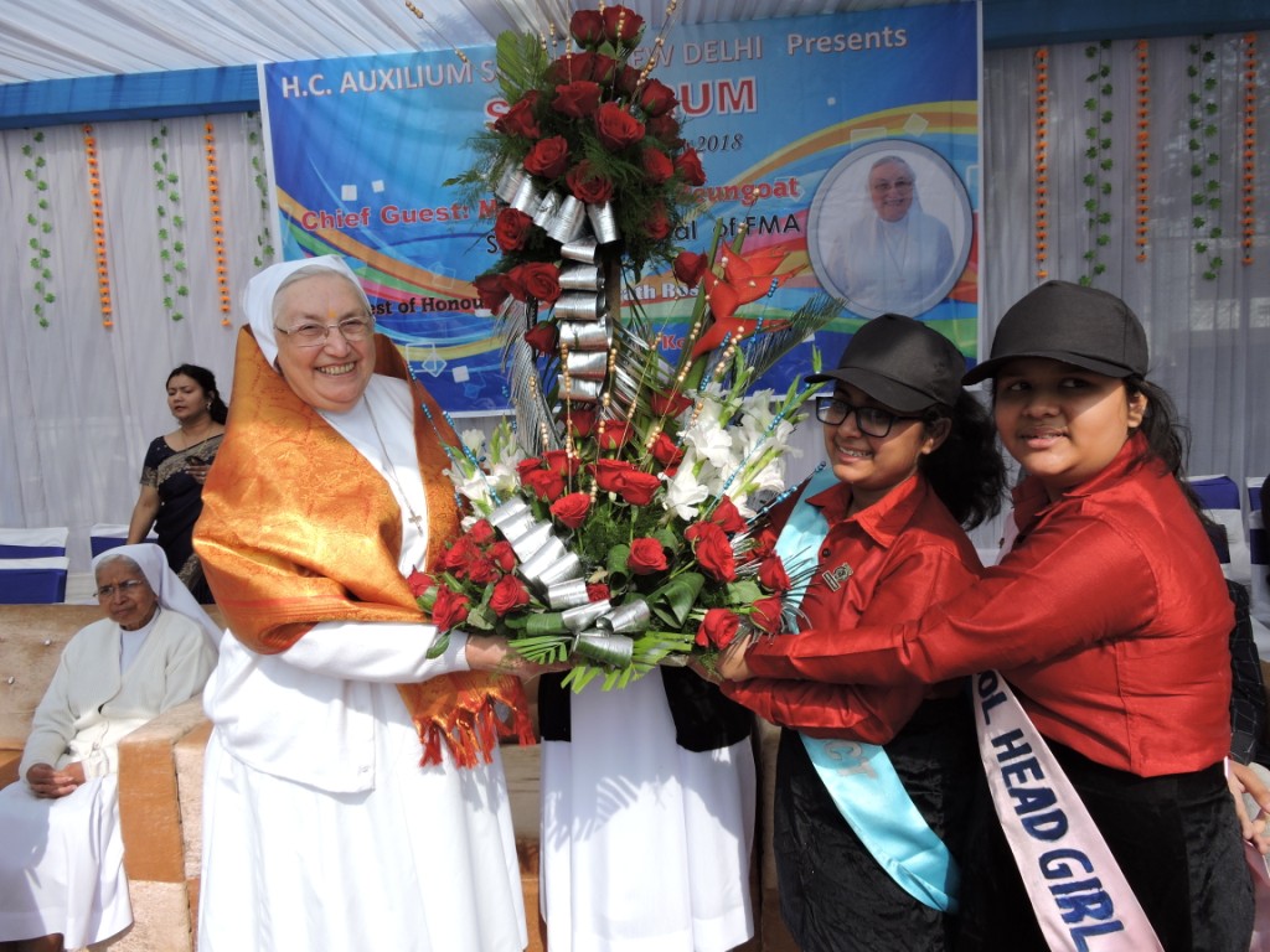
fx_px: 881
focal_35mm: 24
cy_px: 476
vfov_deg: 56.8
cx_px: 635
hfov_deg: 71.6
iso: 100
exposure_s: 1/800
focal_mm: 4.3
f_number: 3.3
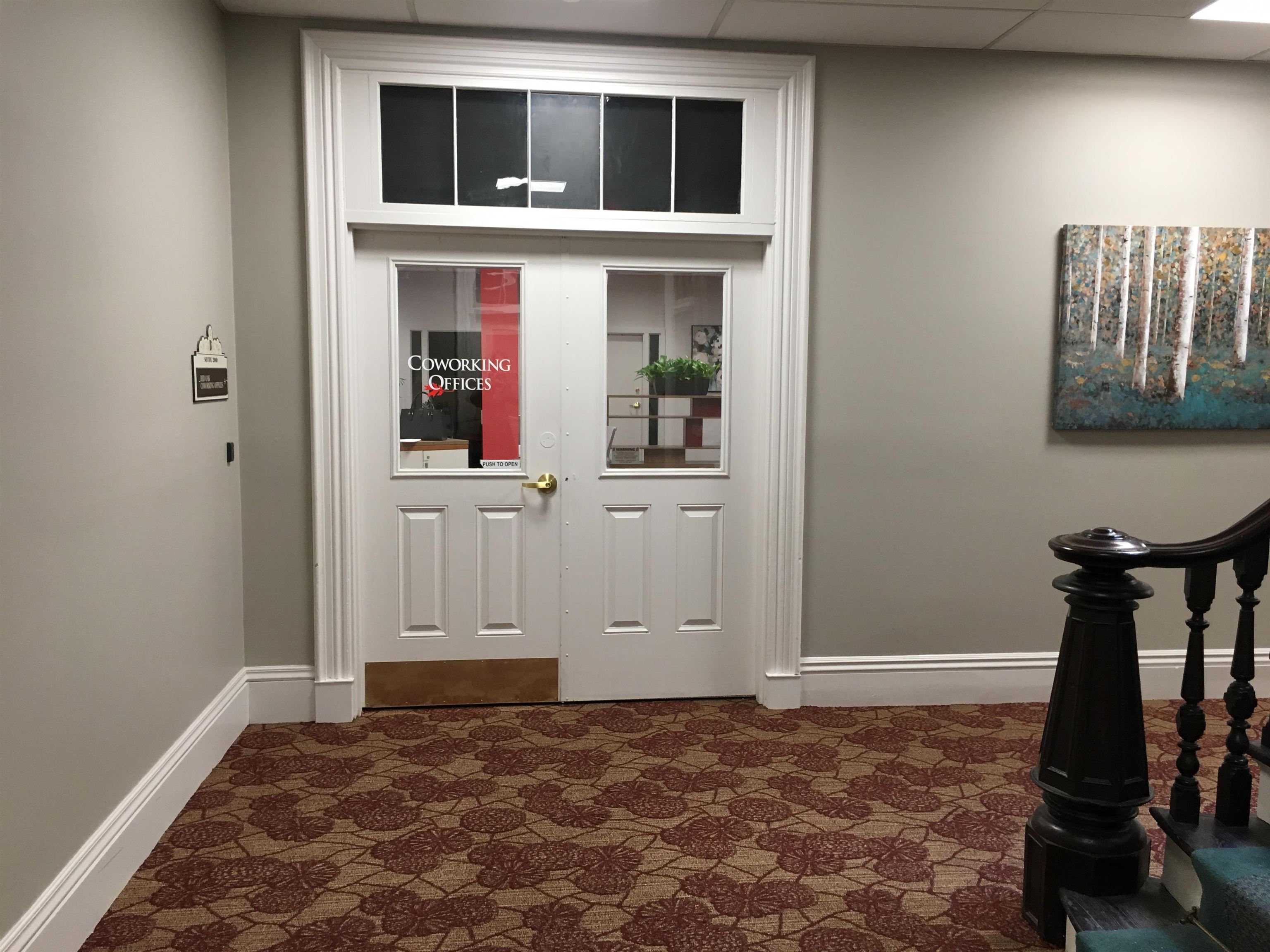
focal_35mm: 29
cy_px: 476
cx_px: 635
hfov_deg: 61.7
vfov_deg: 48.2
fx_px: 1064
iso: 80
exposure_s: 1/30
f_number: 2.2
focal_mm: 4.15
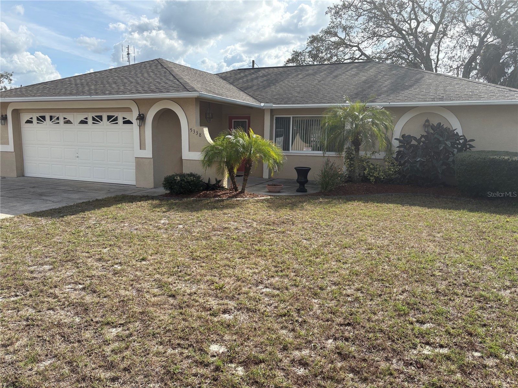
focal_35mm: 26
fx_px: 389
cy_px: 194
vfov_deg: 53.1
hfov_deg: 67.3
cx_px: 259
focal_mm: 5.96
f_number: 1.6
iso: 50
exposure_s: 1/2538
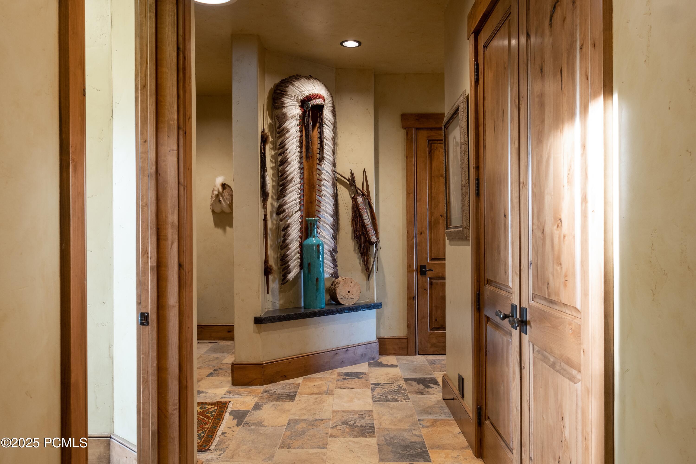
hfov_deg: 61.9
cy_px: 232
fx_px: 580
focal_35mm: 30
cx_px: 348
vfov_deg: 43.6
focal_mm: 20
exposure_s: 1/3
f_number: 5.6
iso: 200
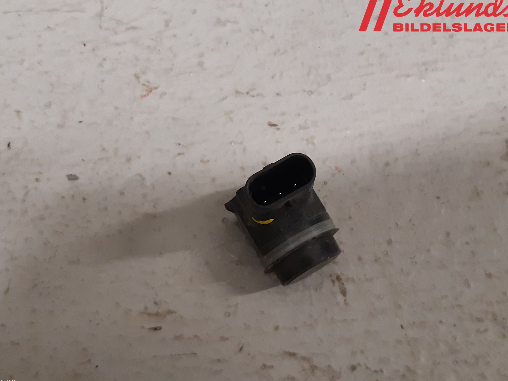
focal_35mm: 27
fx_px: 396
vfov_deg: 51.3
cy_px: 186
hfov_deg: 65.3
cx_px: 253
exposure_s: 1/50
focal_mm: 3.93
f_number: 1.7
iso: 200
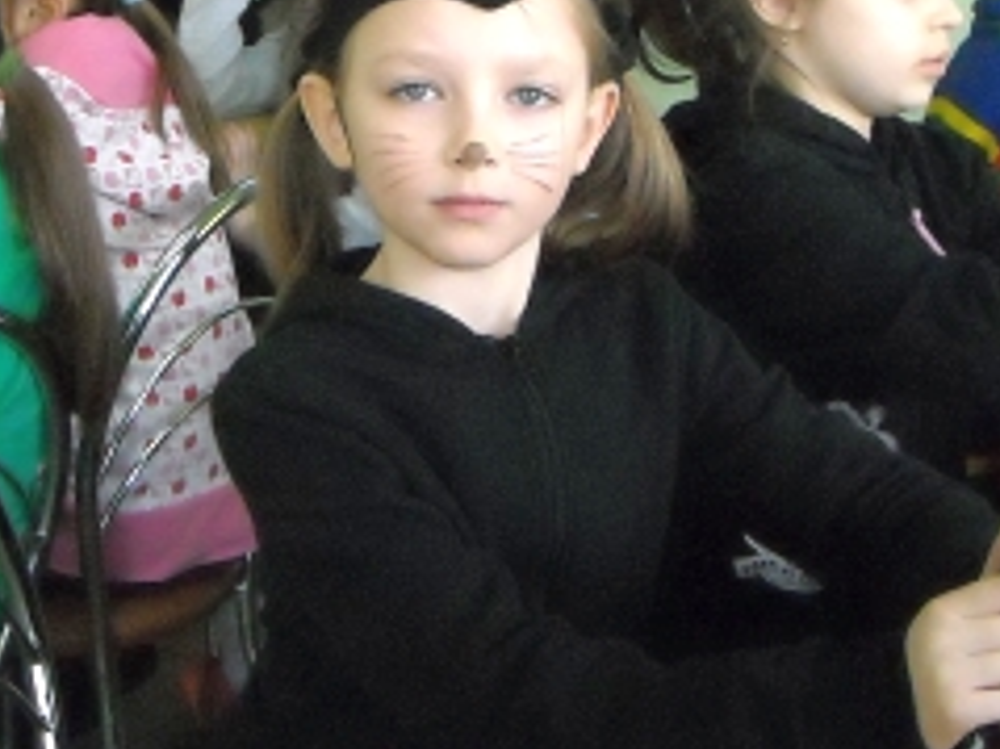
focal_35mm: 88
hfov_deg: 22.2
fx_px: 2541
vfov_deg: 16.5
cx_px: 314
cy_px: 25
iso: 616
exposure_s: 1/201
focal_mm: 5.7
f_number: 2.8
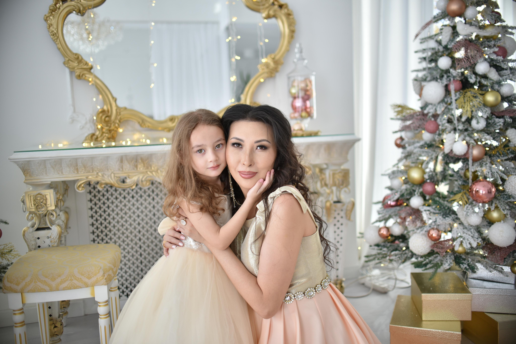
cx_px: 258
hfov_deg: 54.4
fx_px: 502
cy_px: 172
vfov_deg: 37.9
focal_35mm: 35
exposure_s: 1/500
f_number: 2
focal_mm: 35
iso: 200
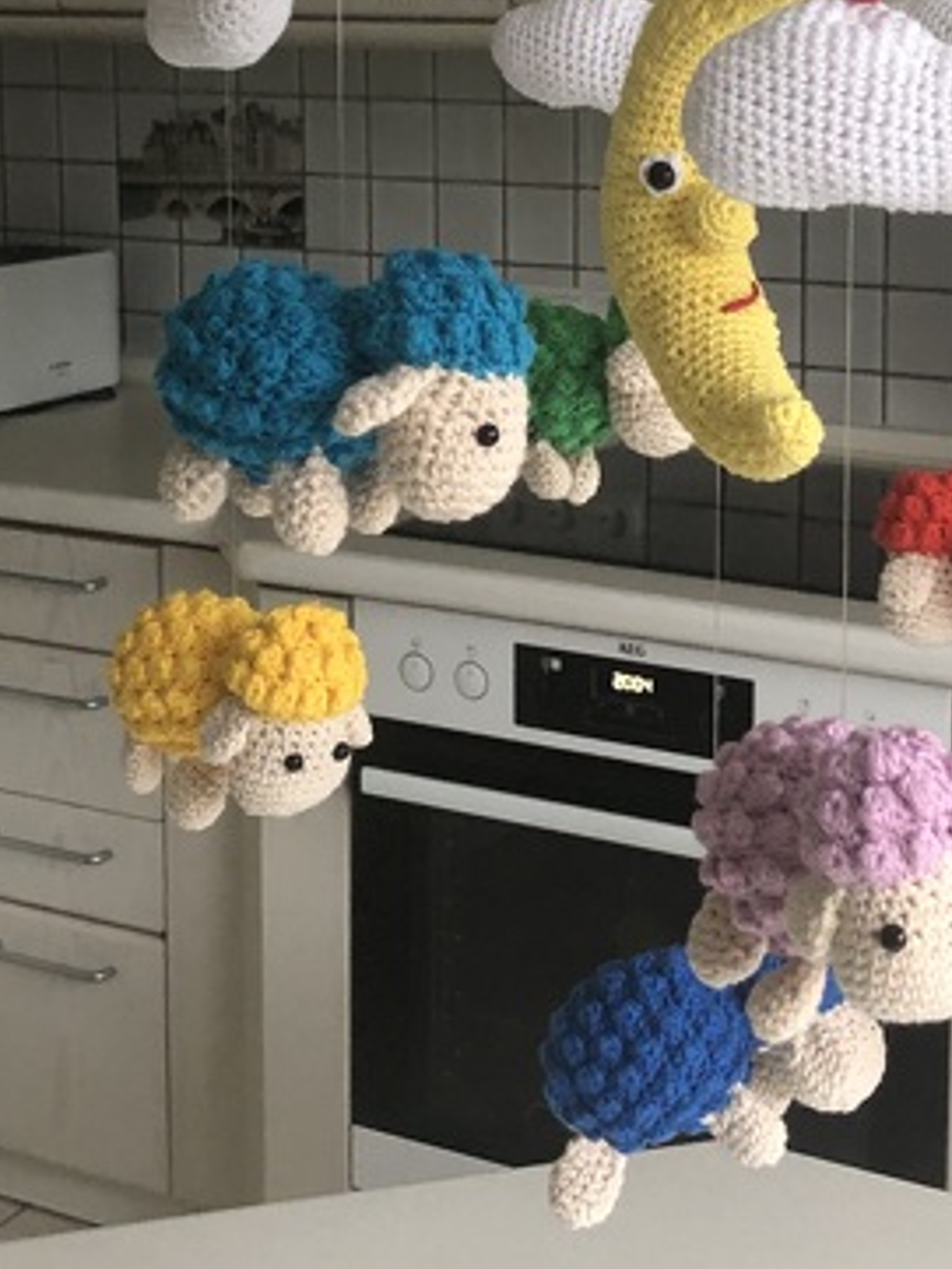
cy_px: 316
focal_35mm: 62
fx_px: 2272
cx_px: 559
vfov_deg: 30.7
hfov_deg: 23.6
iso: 100
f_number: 1.8
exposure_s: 1/15
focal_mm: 4
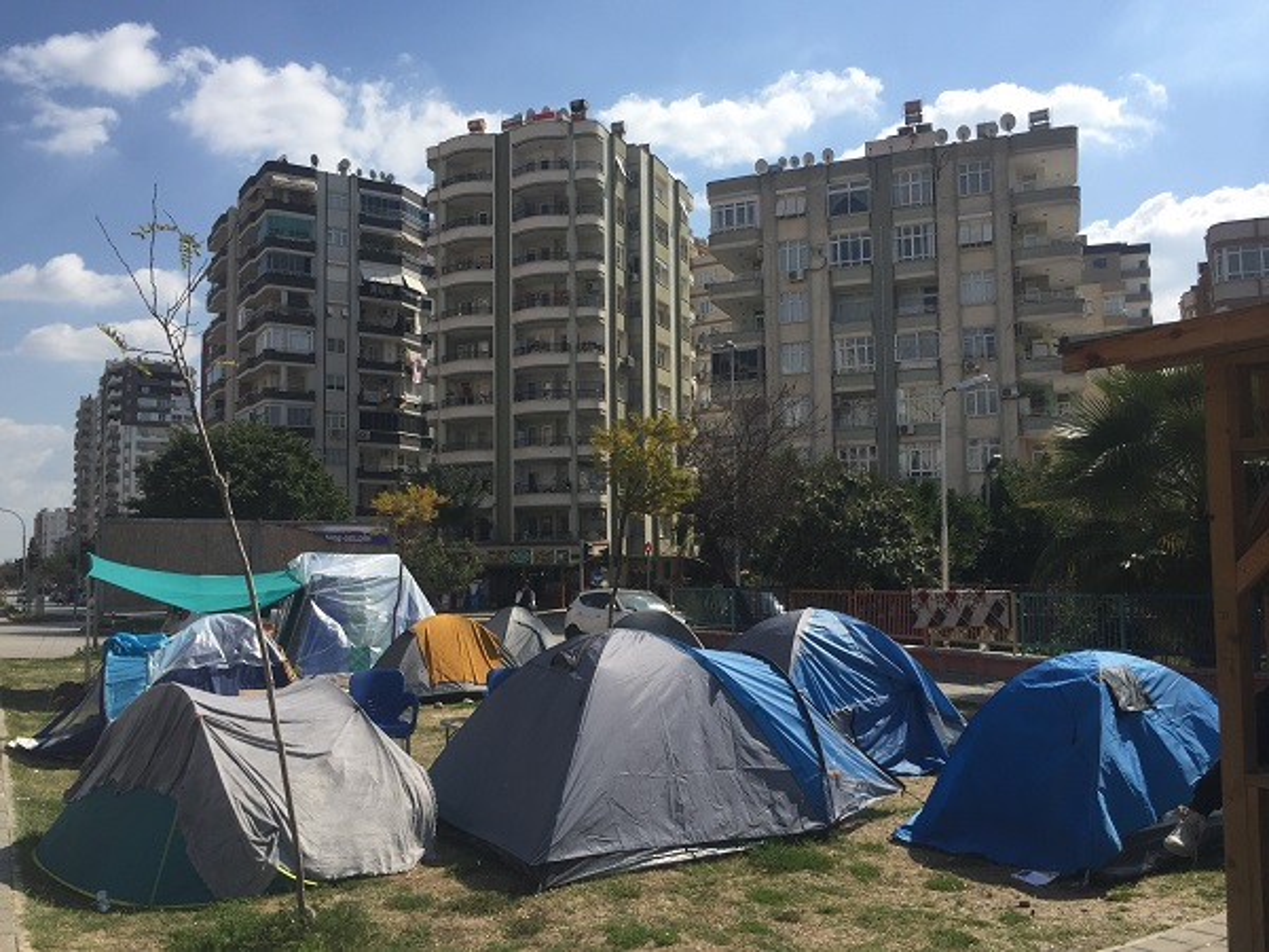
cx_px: 634
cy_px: 476
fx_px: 1063
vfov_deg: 48.2
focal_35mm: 29
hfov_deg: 61.7
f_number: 2.2
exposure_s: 1/3049
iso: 32
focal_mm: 4.15
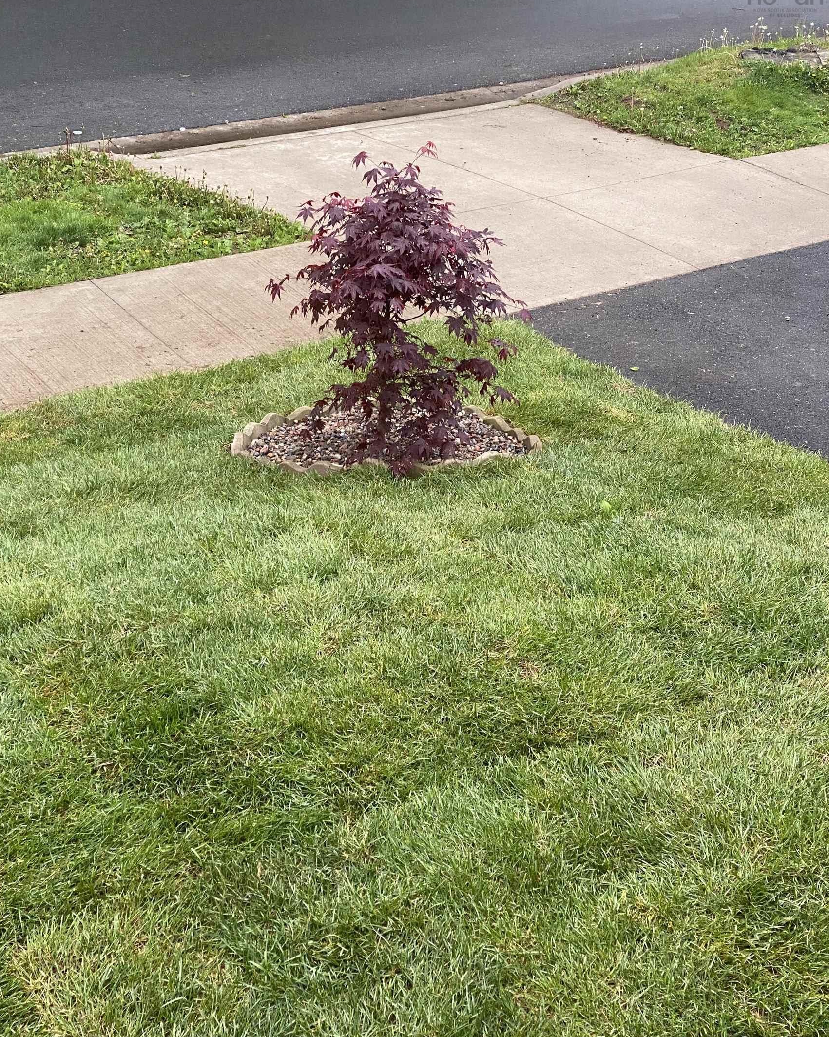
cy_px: 531
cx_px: 409
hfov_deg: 27.6
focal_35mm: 55
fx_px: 1687
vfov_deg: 34.1
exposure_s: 1/60
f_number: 2
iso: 160
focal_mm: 6
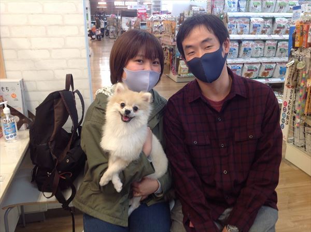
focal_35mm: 35
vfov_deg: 40.6
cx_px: 156
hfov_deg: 52.7
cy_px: 116
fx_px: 314
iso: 50
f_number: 2.4
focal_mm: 4.28
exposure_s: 1/24
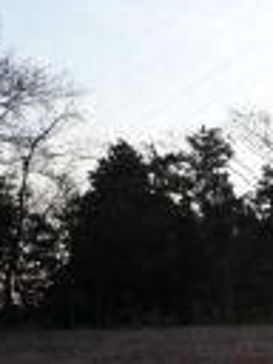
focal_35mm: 94
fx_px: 988
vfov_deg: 19.9
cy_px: 402
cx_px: 481
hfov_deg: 14.1
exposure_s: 1/800
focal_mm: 4.6
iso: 100
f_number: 2.8
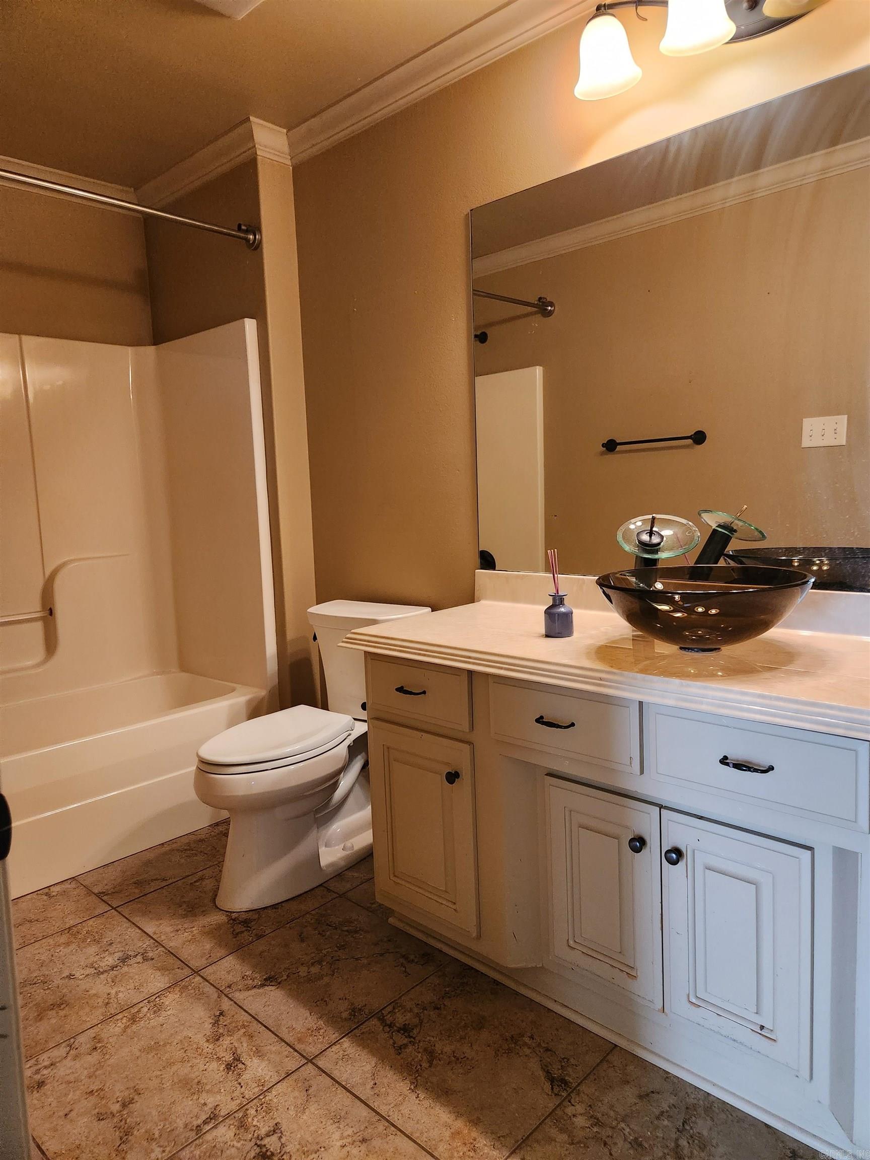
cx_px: 435
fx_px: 771
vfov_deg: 73.9
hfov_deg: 58.9
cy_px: 580
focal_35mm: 23
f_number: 1.8
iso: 1000
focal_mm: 5.4
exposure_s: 1/120
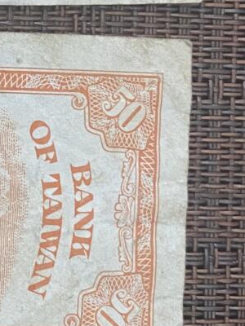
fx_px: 1104
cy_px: 45
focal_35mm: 117
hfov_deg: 12.1
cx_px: -127
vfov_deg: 16.6
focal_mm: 4.25
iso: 250
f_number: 1.8
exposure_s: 1/50
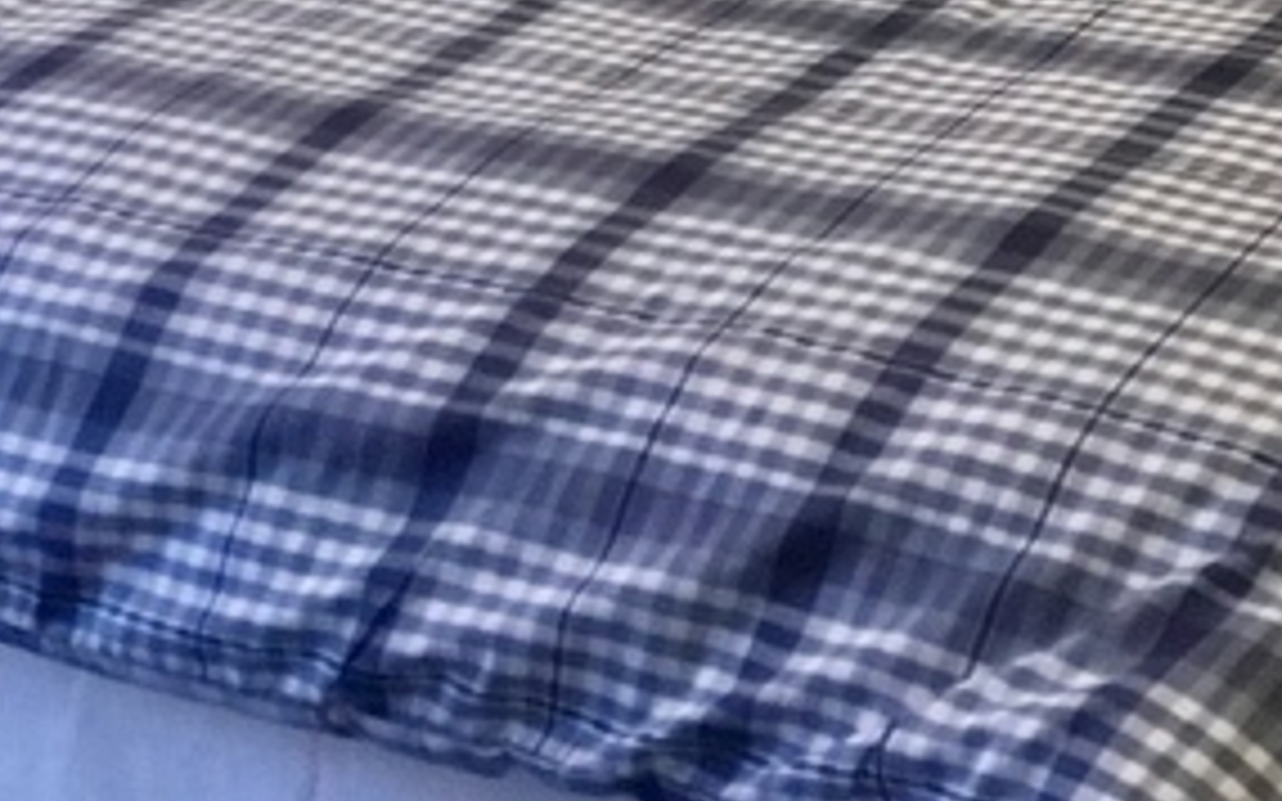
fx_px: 4122
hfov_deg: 17.3
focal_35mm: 118
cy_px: -855
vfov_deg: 10.2
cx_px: 1233
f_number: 2.4
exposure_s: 1/33
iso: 200
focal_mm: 3.3
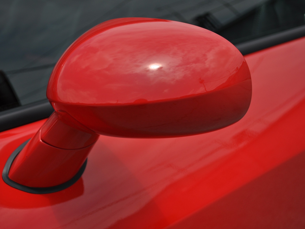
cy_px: 114
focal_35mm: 59
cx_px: 141
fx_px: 520
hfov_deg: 32.7
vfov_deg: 24.8
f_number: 5
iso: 200
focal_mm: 36
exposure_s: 1/2000
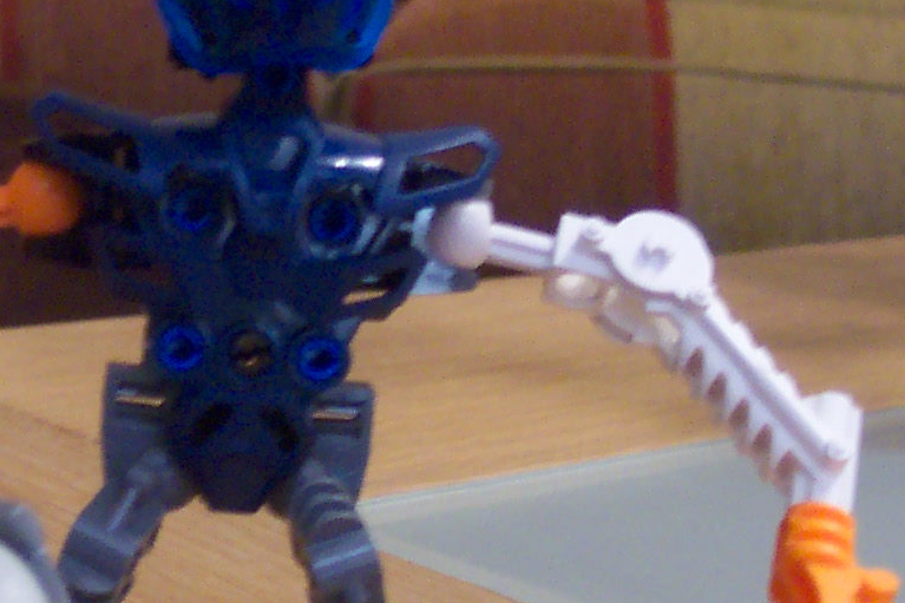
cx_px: 284
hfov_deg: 19.0
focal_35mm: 107
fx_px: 2689
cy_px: 315
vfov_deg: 12.8
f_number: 2.8
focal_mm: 8
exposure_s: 1/8
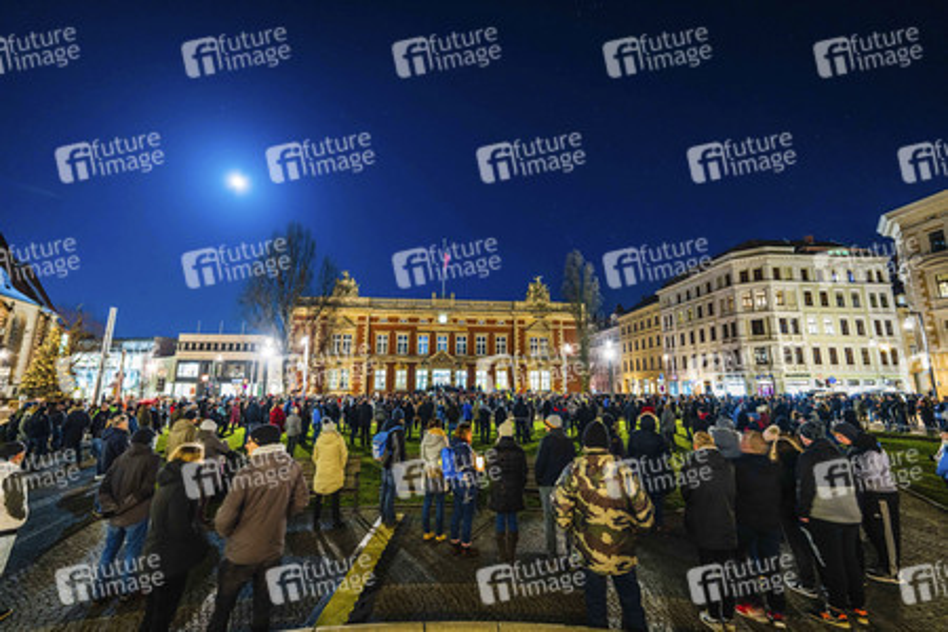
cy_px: 316
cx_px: 474
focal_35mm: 14
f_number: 1.8
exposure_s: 1/3
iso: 800
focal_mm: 14
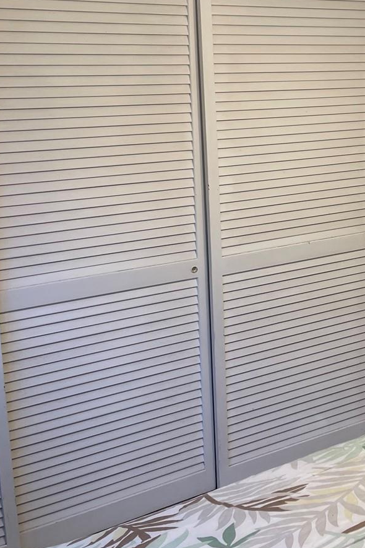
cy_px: 185
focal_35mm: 47
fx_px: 715
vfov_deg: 41.4
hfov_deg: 26.8
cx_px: 380
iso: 100
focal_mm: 5.1
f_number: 1.6
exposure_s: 1/120
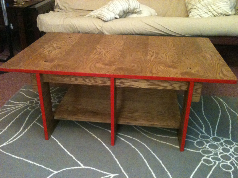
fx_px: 241
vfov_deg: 40.7
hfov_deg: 52.6
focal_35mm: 35
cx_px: 119
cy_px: 89
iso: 640
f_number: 2.8
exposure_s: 1/10
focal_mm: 3.85
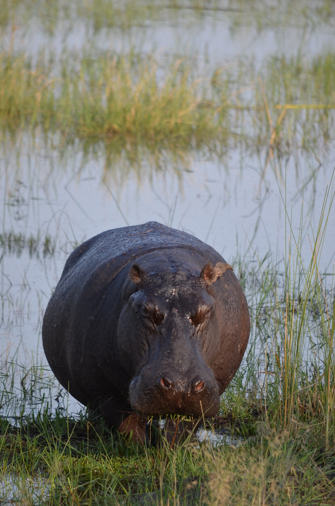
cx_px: 168
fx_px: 6308
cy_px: 253
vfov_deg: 4.6
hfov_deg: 3.0
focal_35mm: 450
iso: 320
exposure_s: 1/500
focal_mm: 300
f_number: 5.6
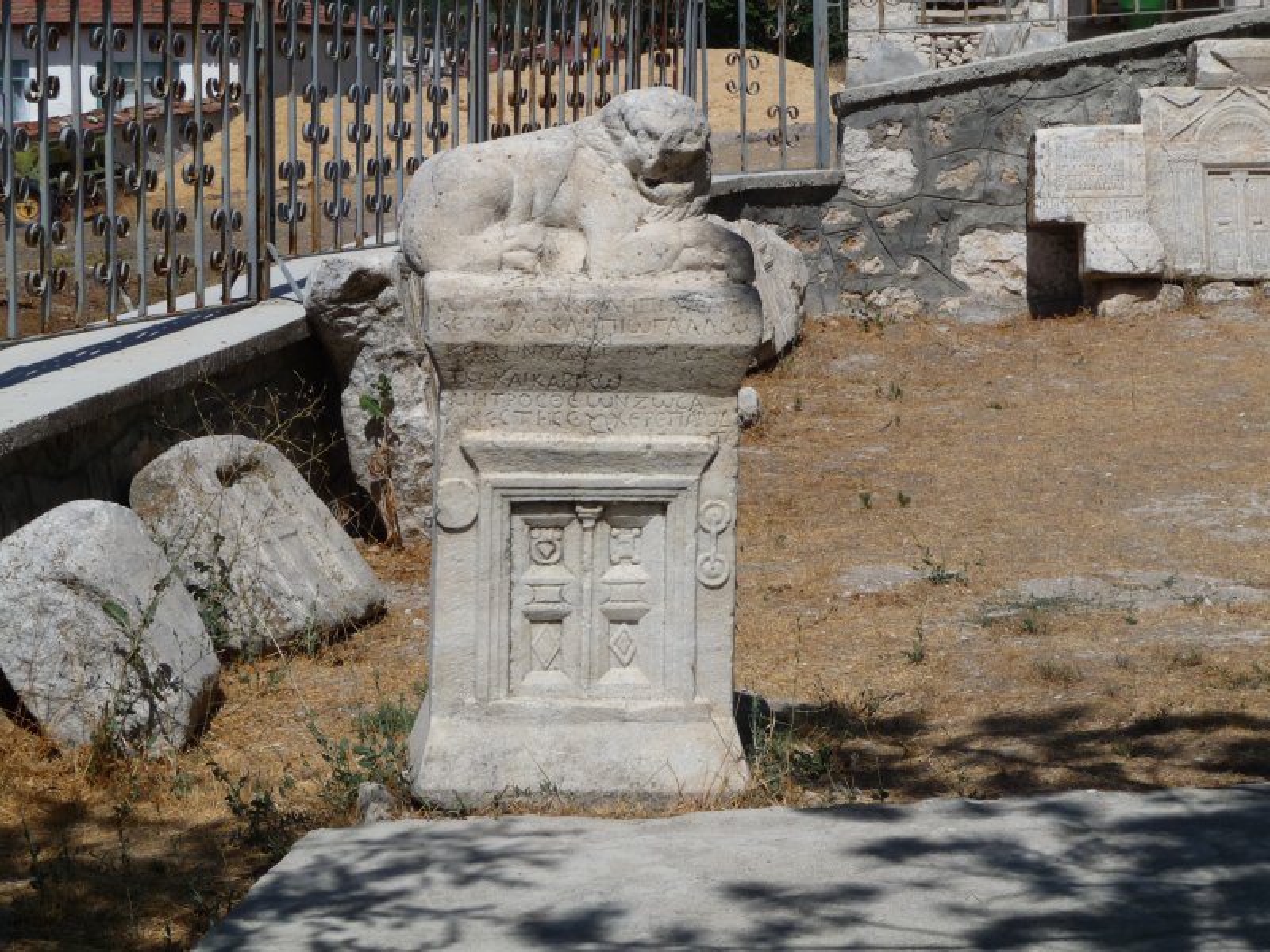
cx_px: 635
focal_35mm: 89
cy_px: 476
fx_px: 3265
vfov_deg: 16.6
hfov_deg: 22.0
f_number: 11
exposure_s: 1/250
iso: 100
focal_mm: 15.2
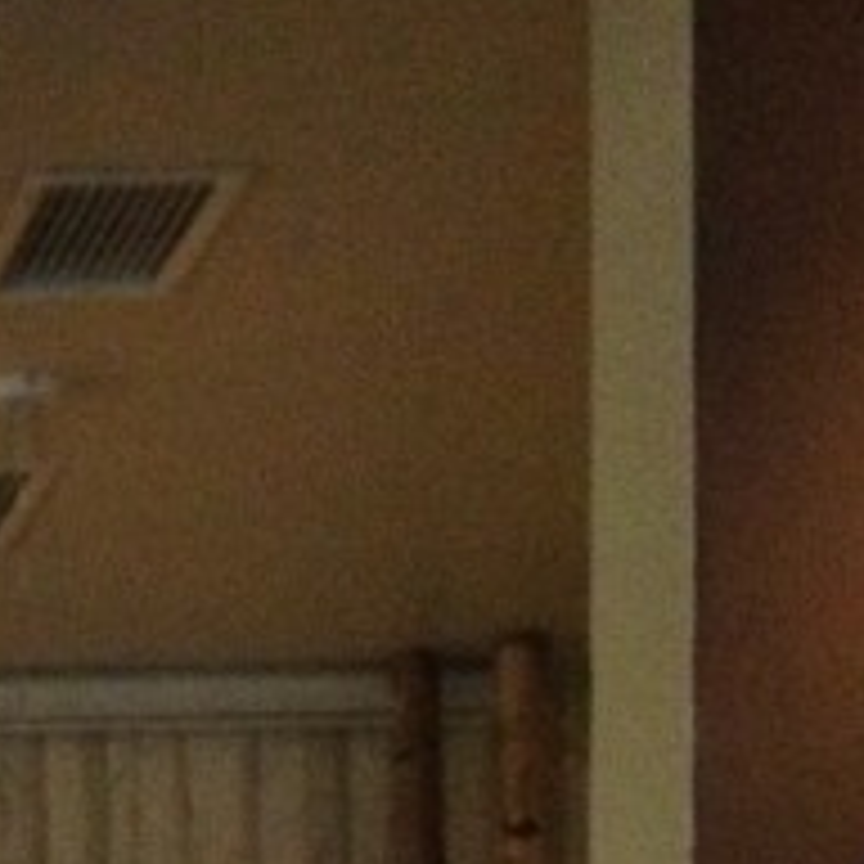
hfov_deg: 9.9
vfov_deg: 9.9
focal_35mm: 165
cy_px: 1678
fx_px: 4659
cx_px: -814
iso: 320
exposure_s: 1/20
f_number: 2.4
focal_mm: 4.28
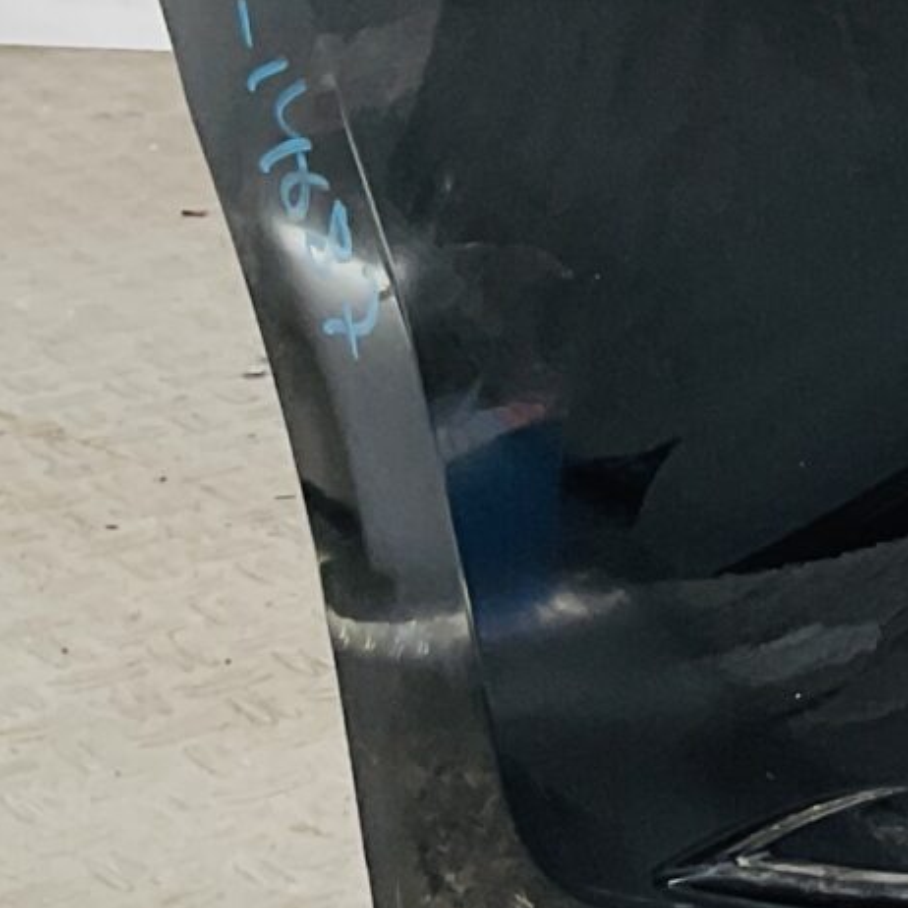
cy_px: -98
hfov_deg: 10.7
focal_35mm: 142
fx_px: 4214
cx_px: 2103
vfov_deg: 12.1
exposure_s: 1/161
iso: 16
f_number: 1.8
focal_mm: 3
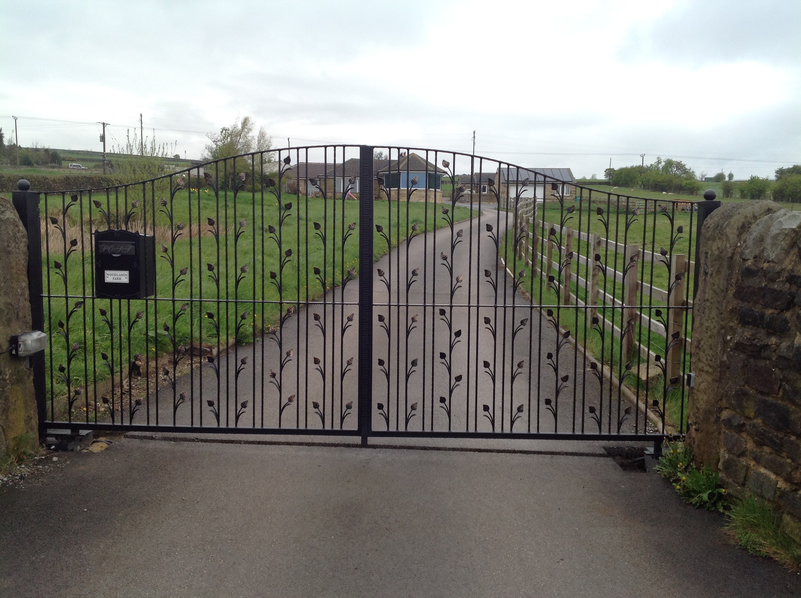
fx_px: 809
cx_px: 400
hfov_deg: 52.7
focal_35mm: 35
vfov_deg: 40.6
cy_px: 299
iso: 50
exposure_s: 1/364
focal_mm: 4.28
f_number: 2.4
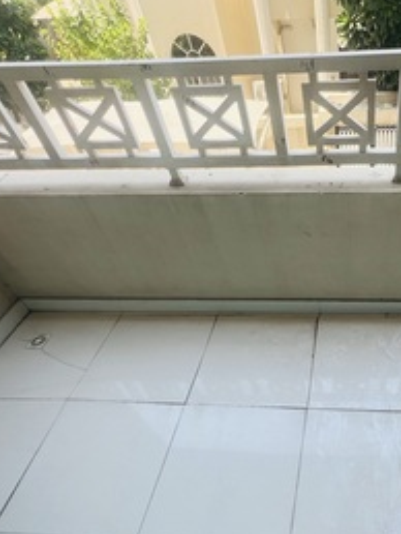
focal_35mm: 23
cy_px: 338
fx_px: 355
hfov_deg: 53.5
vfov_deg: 72.5
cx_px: 340
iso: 32
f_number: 1.8
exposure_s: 1/324
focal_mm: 1.57
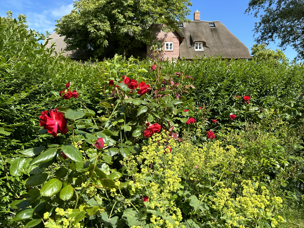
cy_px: 114
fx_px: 211
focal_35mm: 24
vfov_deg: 56.8
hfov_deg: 71.6
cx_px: 152
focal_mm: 6.86
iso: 80
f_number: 1.78
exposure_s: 1/1916
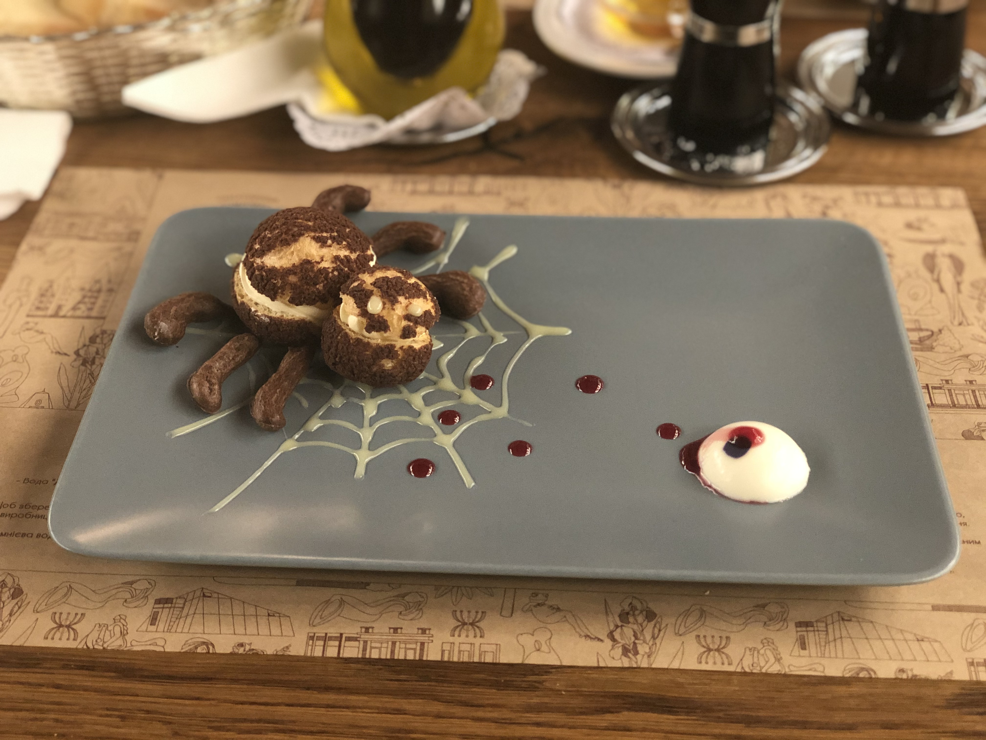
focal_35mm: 52
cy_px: 370
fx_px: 1481
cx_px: 493
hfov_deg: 36.8
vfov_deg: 28.0
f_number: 2.4
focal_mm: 6
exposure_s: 1/12
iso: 160
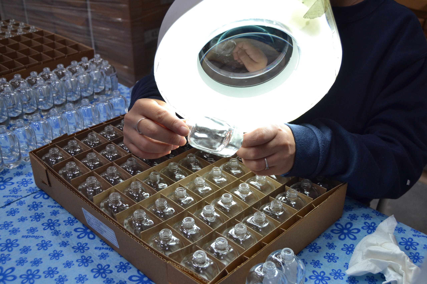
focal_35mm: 39
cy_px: 142
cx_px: 214
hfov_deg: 49.6
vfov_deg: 34.2
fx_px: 463
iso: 400
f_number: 5
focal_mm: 26
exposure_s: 1/100
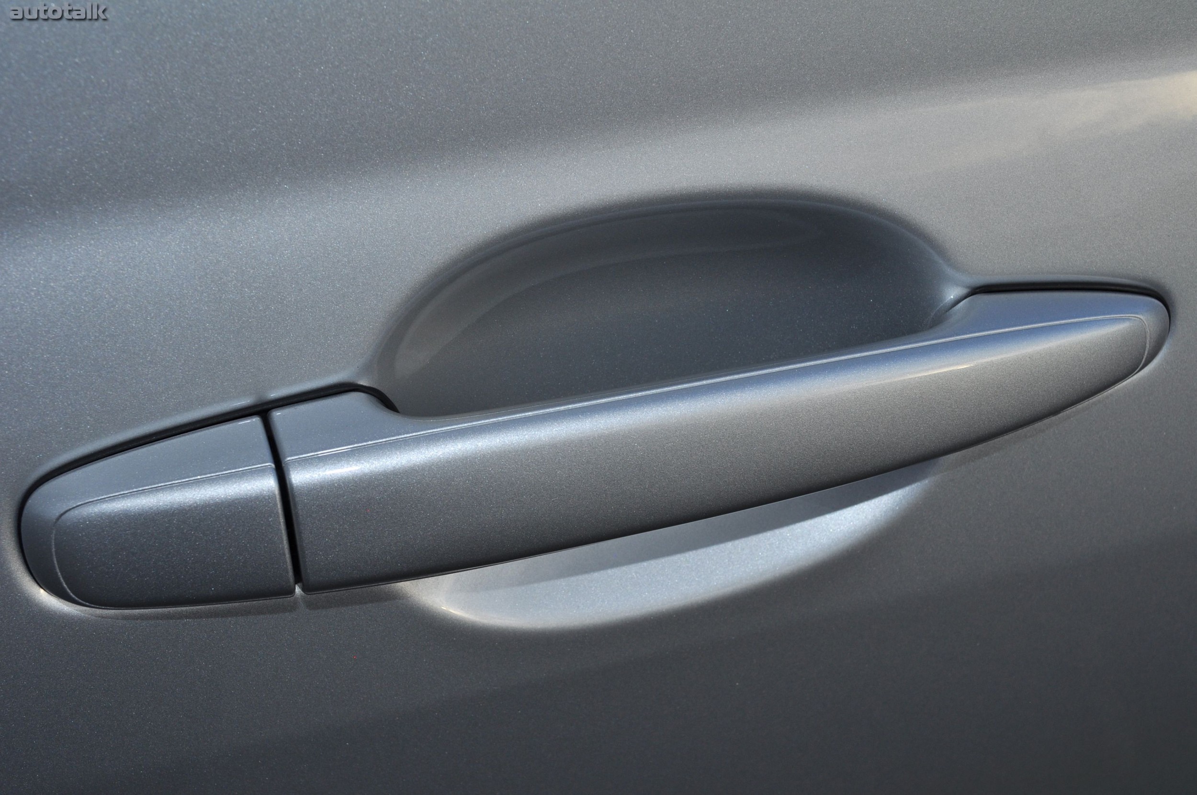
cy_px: 398
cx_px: 598
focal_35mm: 52
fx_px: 1744
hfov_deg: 37.9
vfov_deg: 25.7
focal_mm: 35
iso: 200
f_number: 9
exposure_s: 1/200
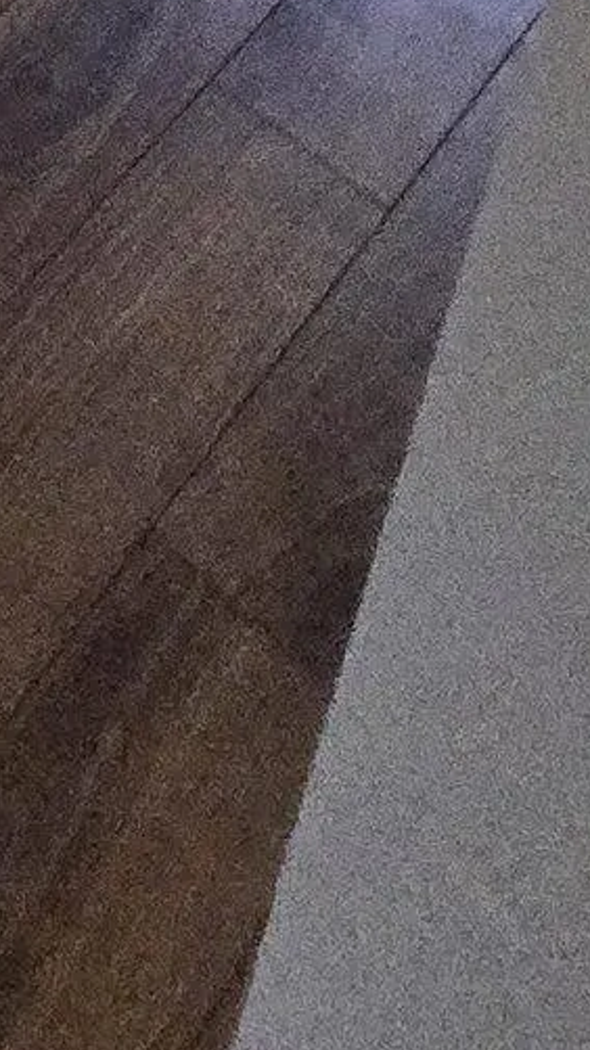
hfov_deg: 11.5
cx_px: -1140
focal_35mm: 65
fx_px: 1810
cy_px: -1337
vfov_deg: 16.4
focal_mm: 2.2
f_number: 2.2
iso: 640
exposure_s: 1/60
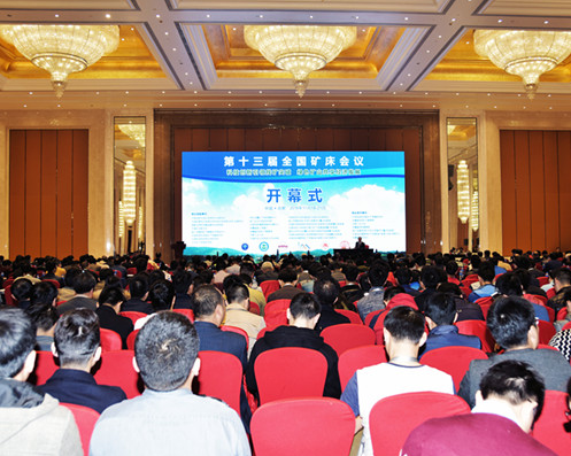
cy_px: 229
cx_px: 308
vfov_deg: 43.3
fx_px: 574
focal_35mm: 34
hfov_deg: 52.8
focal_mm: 20
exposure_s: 1/40
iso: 200
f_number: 4
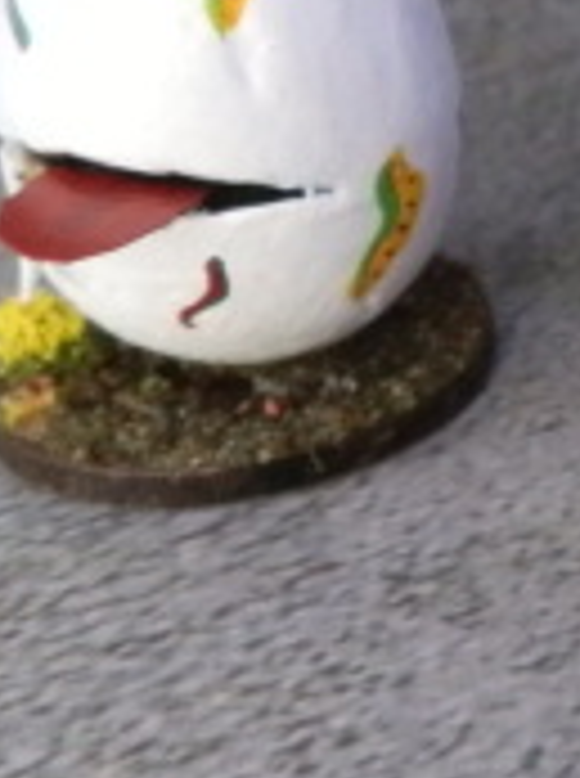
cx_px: 1012
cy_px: 49
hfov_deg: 14.9
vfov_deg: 21.9
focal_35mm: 87
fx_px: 1951
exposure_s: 1/200
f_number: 3.1
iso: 400
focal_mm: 5
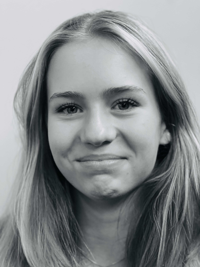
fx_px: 593
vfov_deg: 25.3
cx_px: 100
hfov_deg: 19.1
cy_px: 134
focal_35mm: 77
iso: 320
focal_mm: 9
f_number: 2.8
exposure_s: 1/33
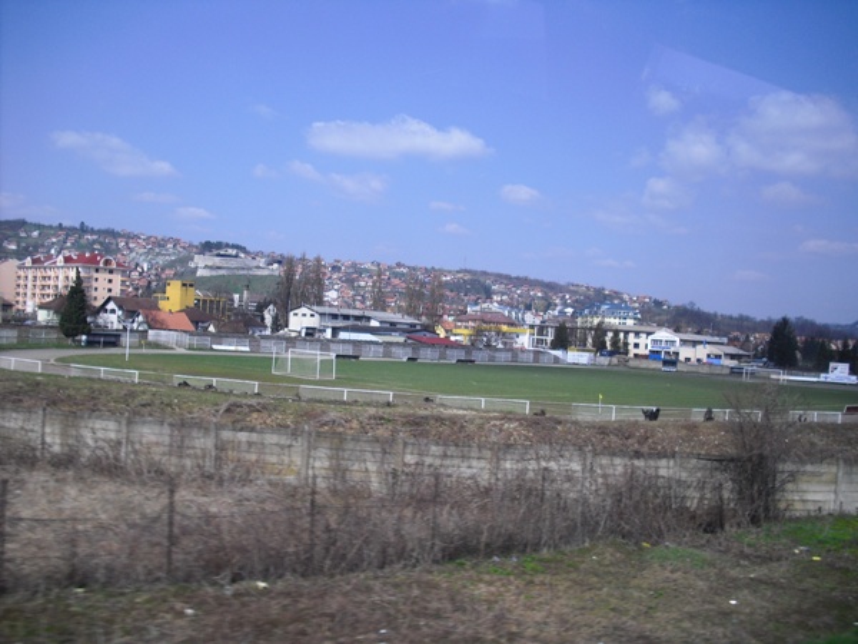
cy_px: 322
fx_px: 942
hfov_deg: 49.0
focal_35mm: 38
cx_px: 429
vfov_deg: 37.7
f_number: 5.6
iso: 64
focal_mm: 6.2
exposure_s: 1/200
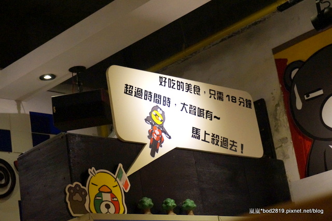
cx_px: 166
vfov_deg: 18.5
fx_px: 677
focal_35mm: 74
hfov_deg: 27.5
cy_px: 110
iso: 3200
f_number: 5.6
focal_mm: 49
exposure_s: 1/100
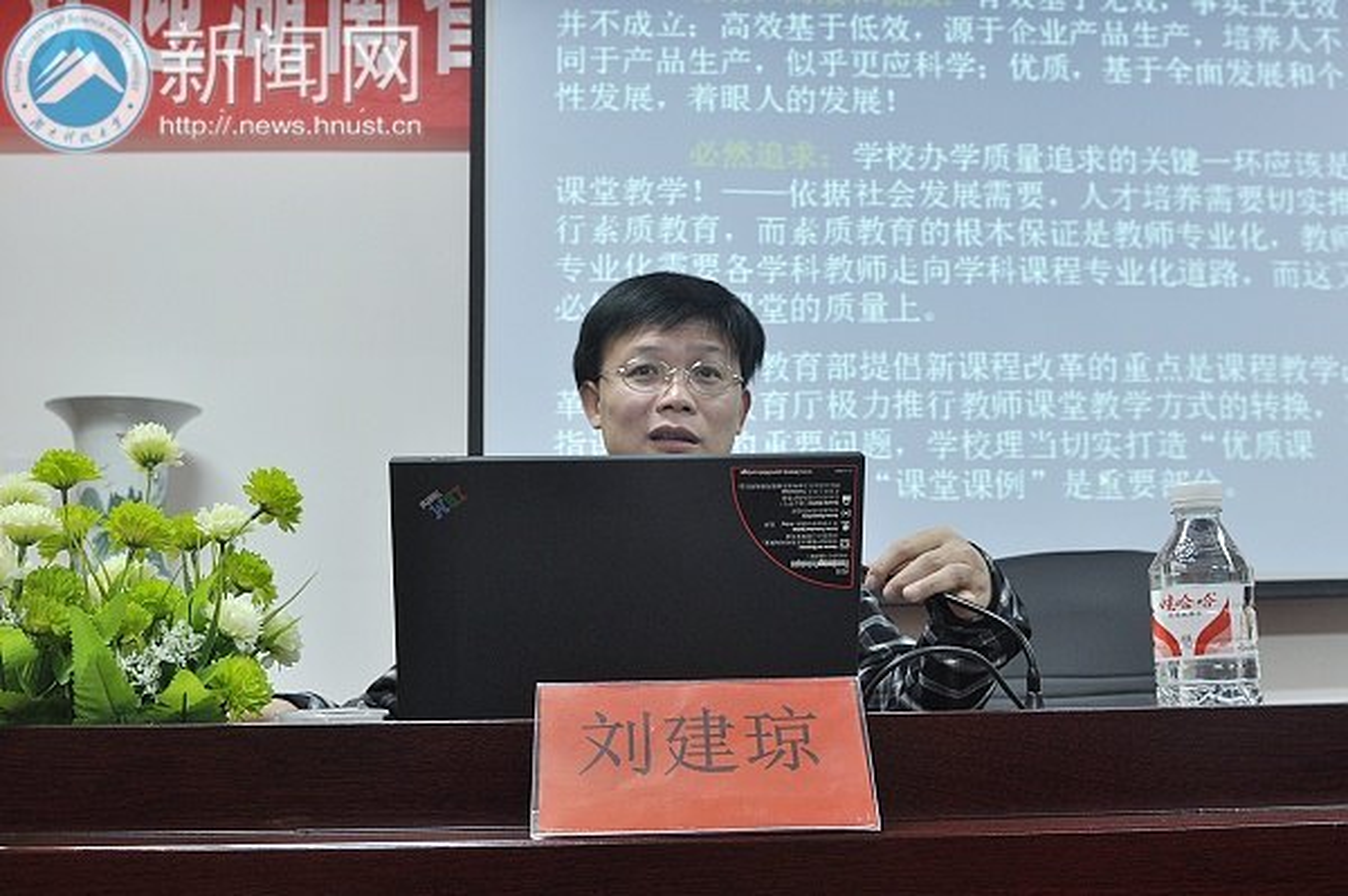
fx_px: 1347
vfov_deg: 36.8
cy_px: 448
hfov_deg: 53.2
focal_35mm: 36
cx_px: 674
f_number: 7.1
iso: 640
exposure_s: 1/15
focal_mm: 24
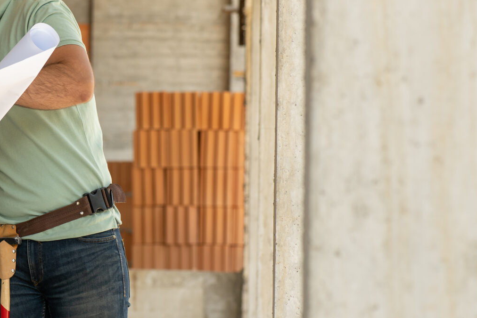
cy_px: 210
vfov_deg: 6.4
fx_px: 2849
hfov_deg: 9.5
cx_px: 59
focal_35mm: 215
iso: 400
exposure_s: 1/320
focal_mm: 85
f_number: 3.5
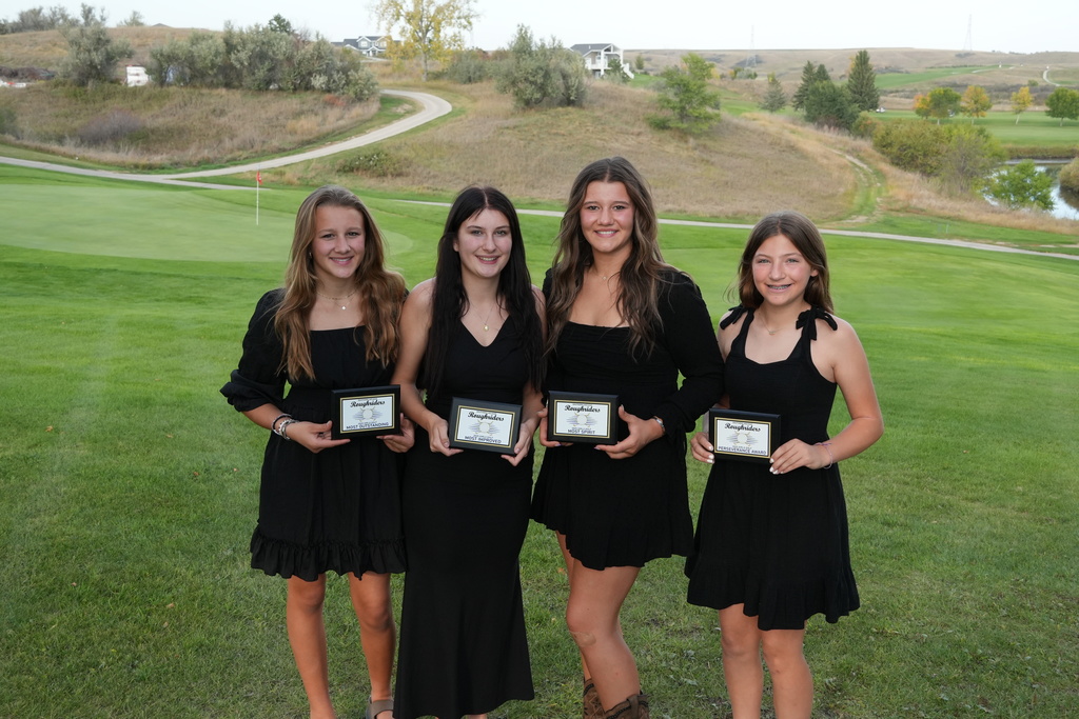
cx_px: 540
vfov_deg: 33.0
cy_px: 360
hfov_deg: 47.9
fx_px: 1214
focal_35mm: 40
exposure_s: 1/640
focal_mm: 27
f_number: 5.6
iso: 640
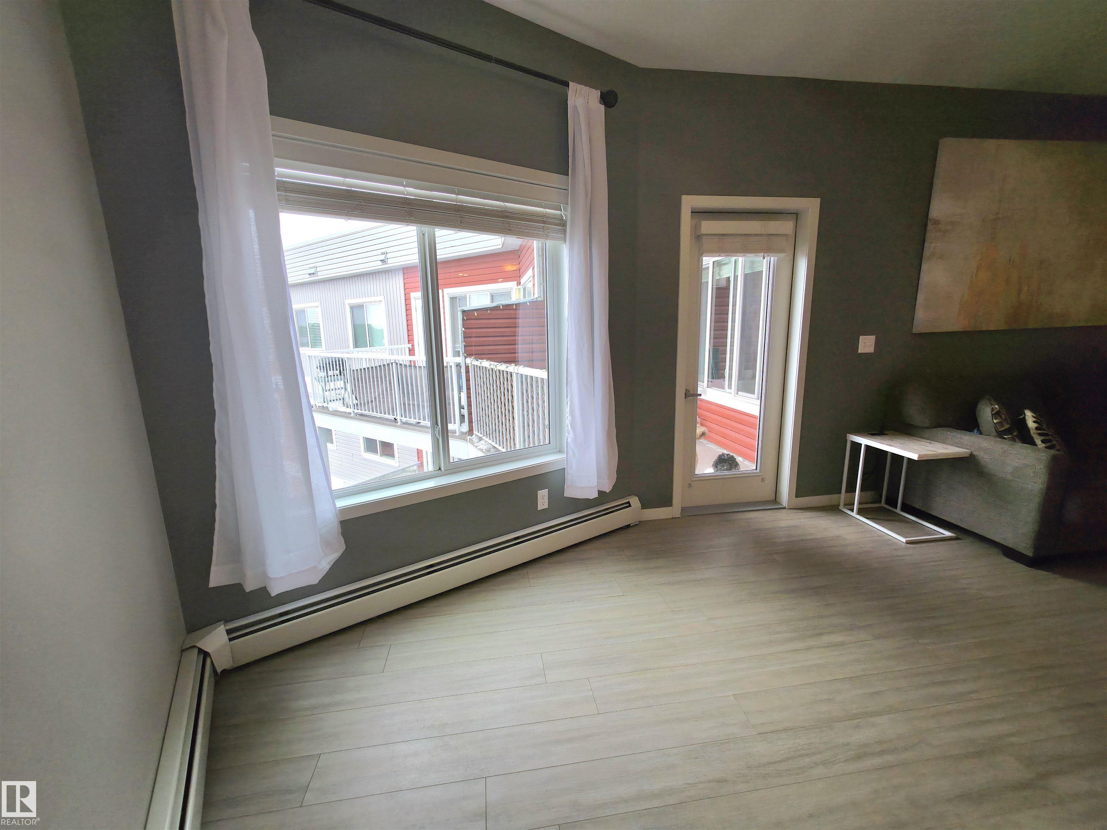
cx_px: 554
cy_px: 415
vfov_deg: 89.9
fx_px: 416
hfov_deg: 106.2
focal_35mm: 13
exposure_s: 1/120
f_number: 1.9
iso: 20
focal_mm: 2.2
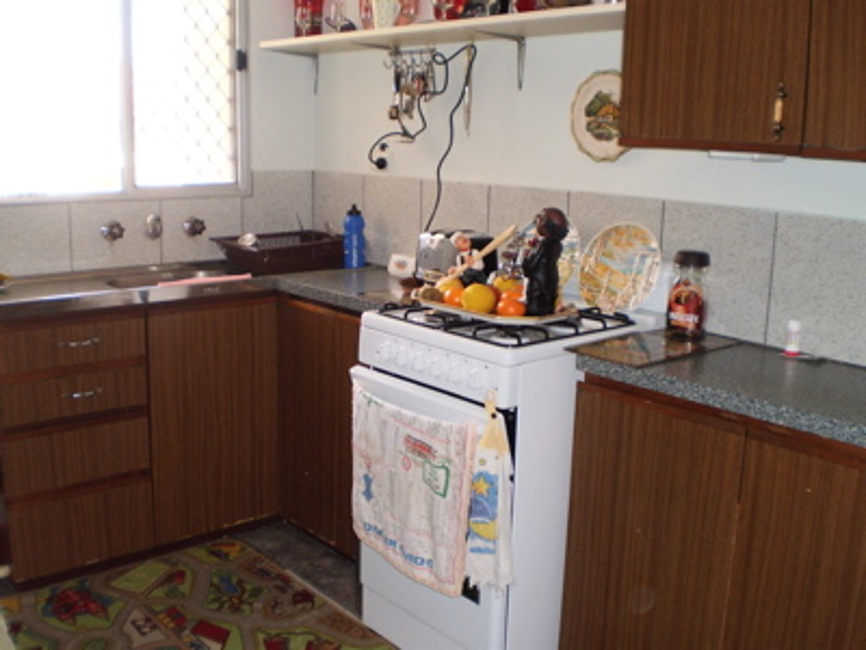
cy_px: 325
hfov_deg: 51.4
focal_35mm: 36
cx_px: 433
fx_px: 901
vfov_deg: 39.7
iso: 125
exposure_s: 1/30
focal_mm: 6.3
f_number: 3.1
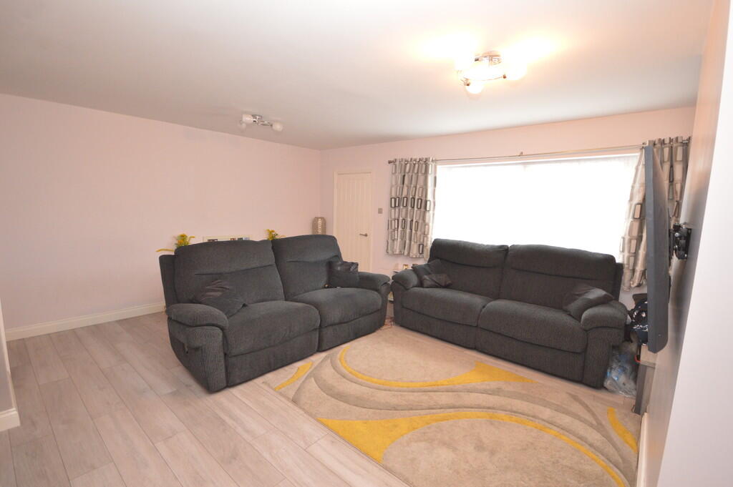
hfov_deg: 100.4
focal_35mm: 15
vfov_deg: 77.2
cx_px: 366
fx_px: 305
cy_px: 244
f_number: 4
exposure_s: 1/60
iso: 1100
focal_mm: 10
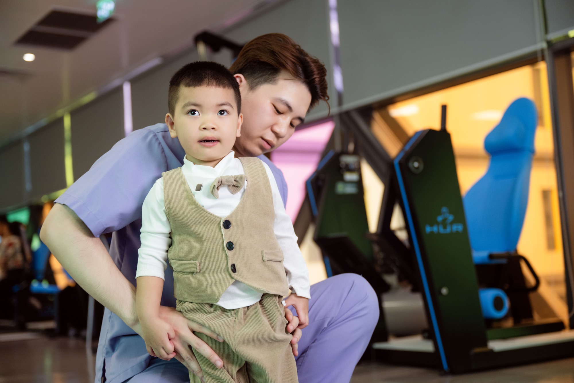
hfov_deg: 38.2
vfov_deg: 26.0
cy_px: 192
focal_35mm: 52
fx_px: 829
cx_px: 287
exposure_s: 1/200
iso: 640
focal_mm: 52
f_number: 2.8
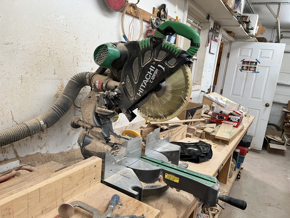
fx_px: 218
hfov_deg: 67.3
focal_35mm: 26
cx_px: 145
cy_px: 109
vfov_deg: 53.1
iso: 80
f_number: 1.6
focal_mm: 5.1
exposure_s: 1/60
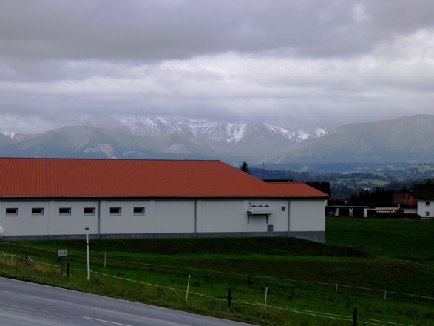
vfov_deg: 11.8
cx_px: 217
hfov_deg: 15.6
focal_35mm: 126
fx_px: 1579
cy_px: 163
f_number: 5.7
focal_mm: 22.6
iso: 100
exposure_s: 1/250
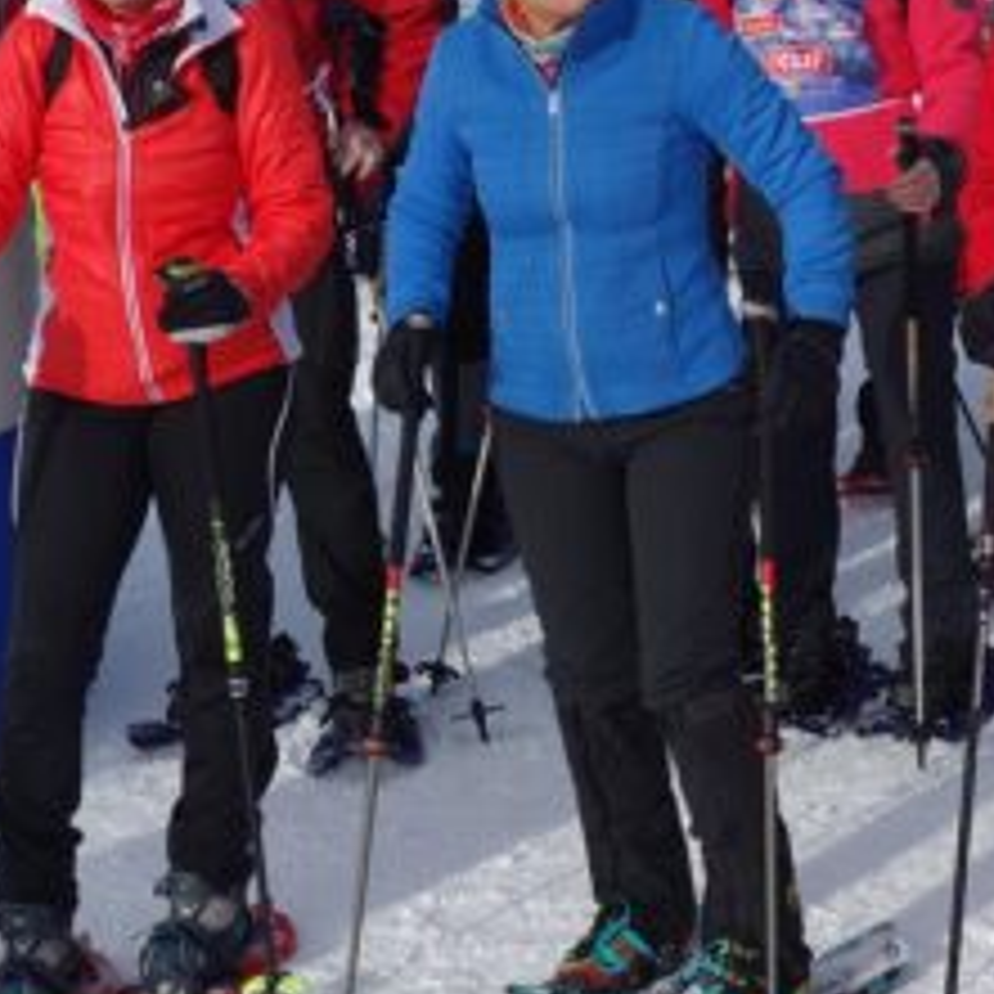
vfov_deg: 15.2
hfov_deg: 15.2
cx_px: 789
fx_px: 3704
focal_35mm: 114
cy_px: 274
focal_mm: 20.41
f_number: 5.6
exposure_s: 1/500
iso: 125
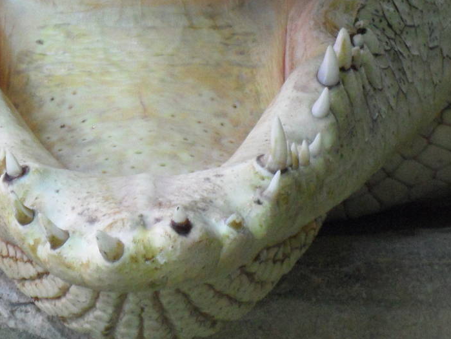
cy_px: -21
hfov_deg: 2.6
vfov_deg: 2.0
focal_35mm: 755
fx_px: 9842
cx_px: 143
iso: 400
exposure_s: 1/6
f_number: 5.6
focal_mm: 53.3
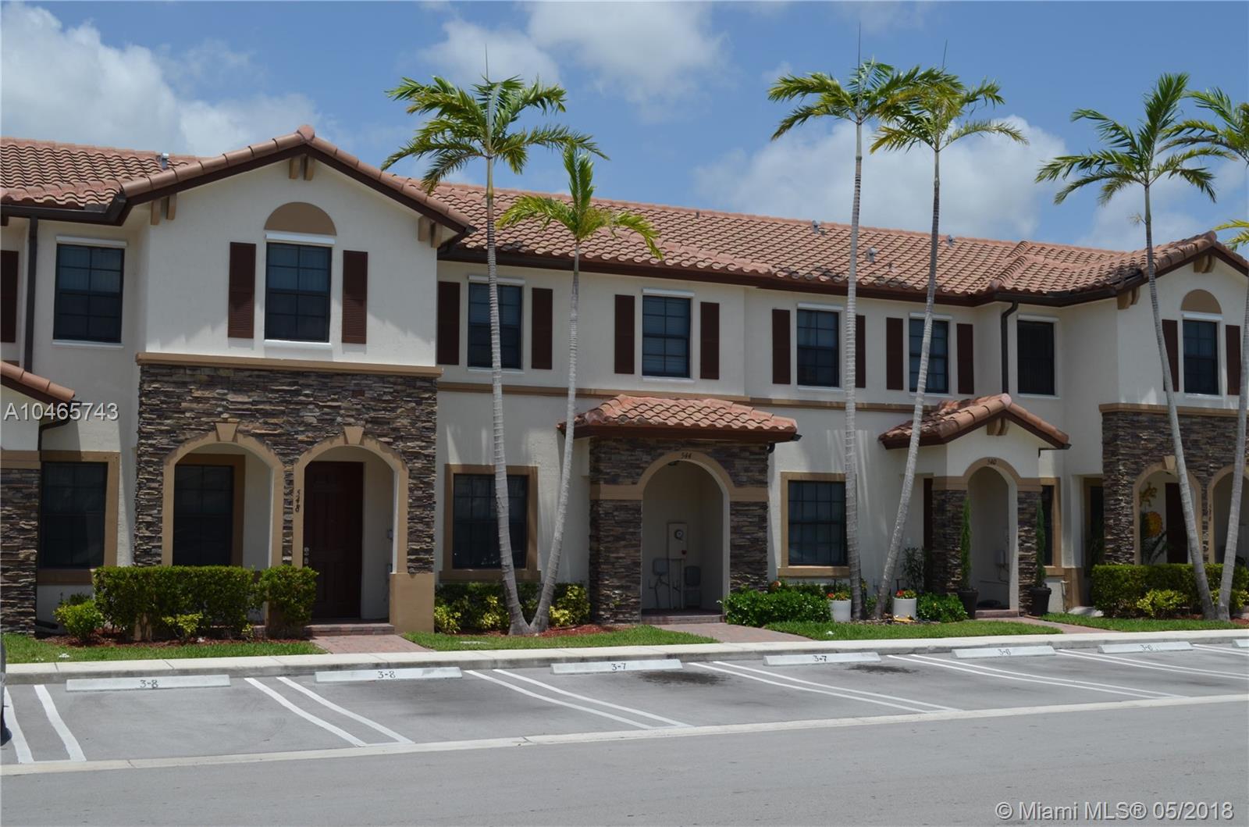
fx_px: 1506
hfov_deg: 45.1
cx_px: 624
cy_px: 414
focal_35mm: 44
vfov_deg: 30.7
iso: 100
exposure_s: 1/200
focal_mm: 29
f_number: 13
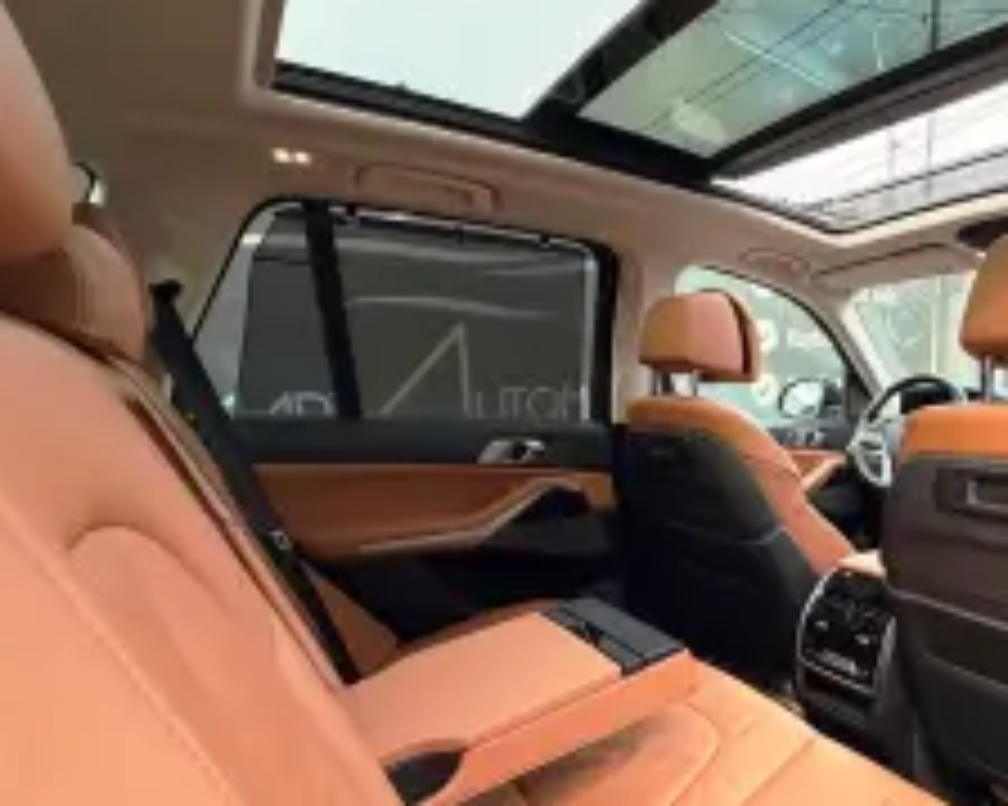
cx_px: 756
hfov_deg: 70.1
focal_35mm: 22
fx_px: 656
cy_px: 477
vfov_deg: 62.6
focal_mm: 2.22
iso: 320
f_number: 2.2
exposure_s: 1/78
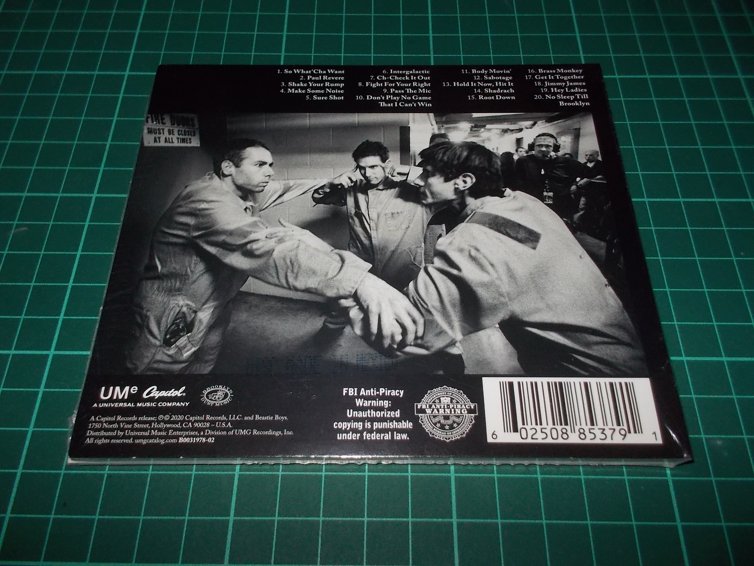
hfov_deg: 61.7
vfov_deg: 48.2
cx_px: 377
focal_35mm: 29
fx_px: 632
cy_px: 283
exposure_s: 1/30
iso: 200
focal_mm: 4.1
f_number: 3.3
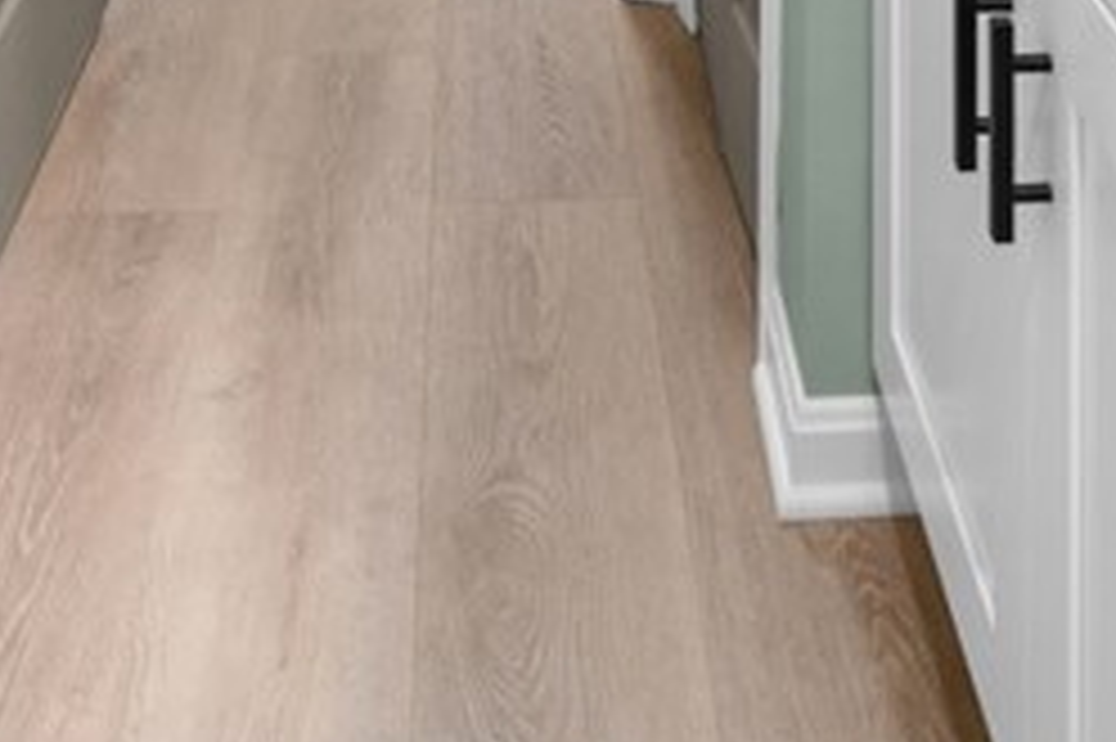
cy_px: -812
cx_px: 495
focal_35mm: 57
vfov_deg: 16.7
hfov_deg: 35.0
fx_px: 1766
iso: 250
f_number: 9
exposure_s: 1/2.5
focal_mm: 13
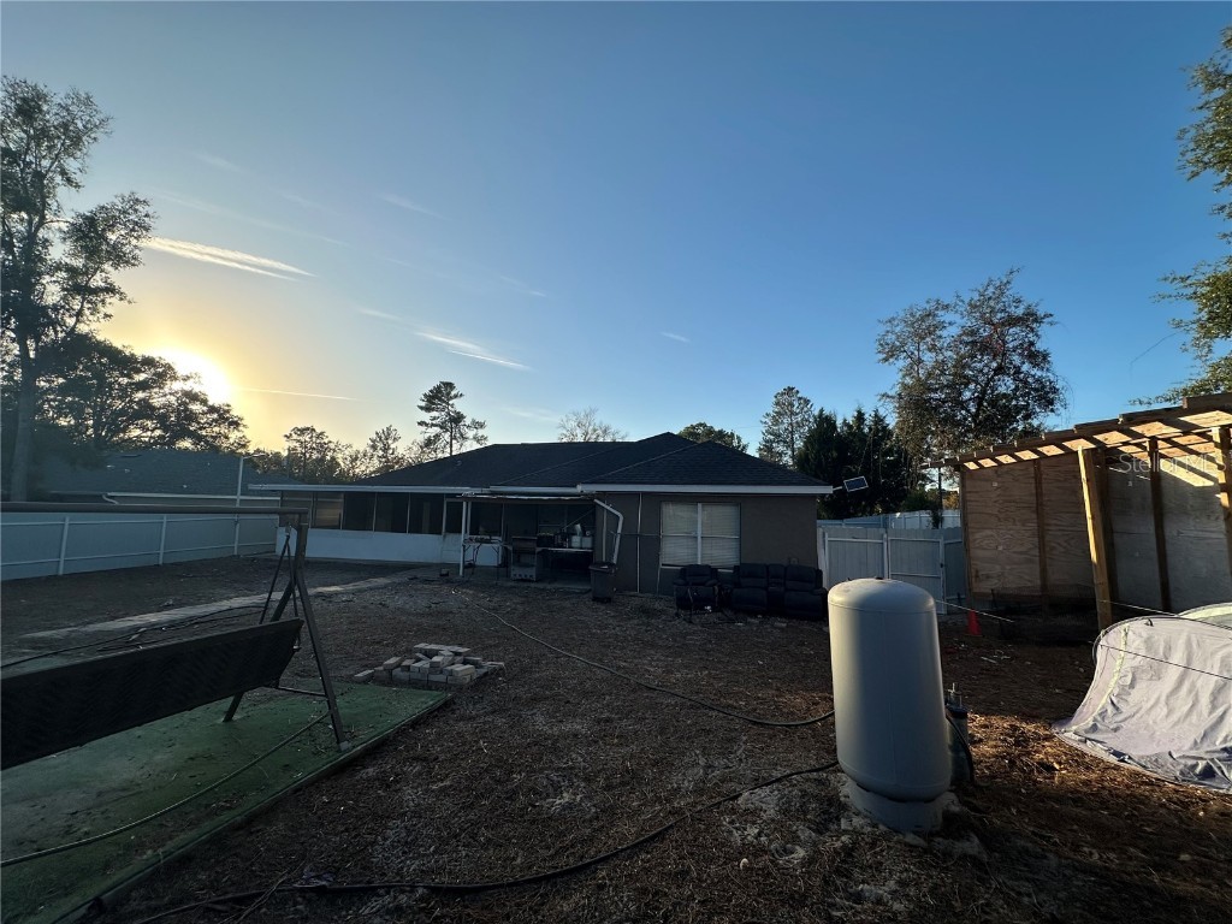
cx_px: 616
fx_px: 498
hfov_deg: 102.1
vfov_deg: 85.7
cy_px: 462
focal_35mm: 14
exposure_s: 1/1825
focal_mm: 2.22
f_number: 2.2
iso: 50
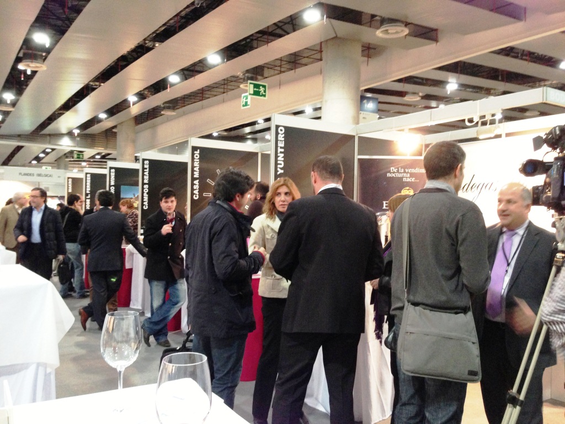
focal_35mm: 33
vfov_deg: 42.9
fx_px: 539
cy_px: 212
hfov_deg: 55.4
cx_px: 282
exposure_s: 1/20
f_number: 2.4
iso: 250
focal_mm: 4.13
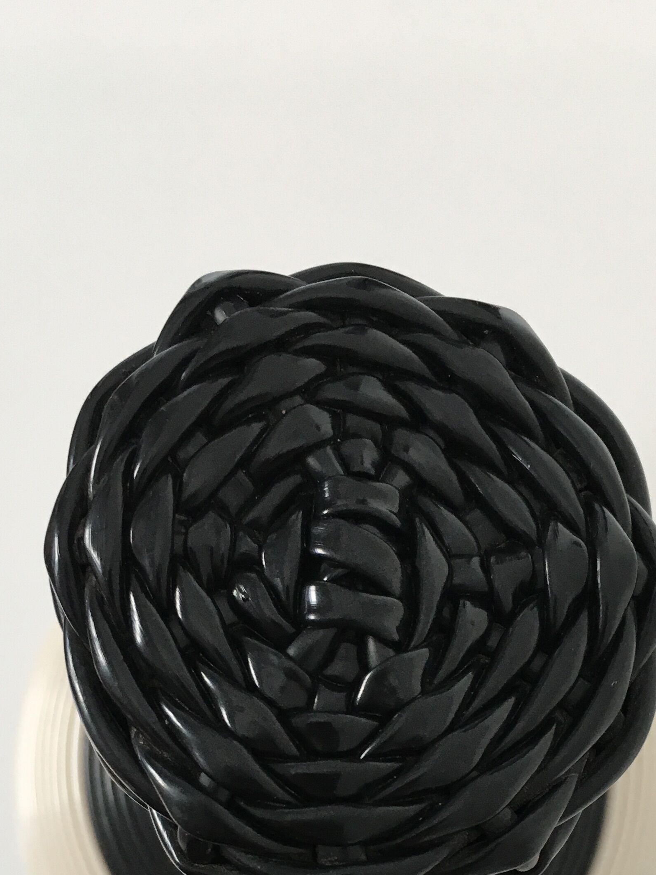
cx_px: 349
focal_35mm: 55
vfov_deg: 32.8
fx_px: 1390
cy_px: 823
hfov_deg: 26.5
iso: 50
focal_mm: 4.15
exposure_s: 1/33
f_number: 2.2
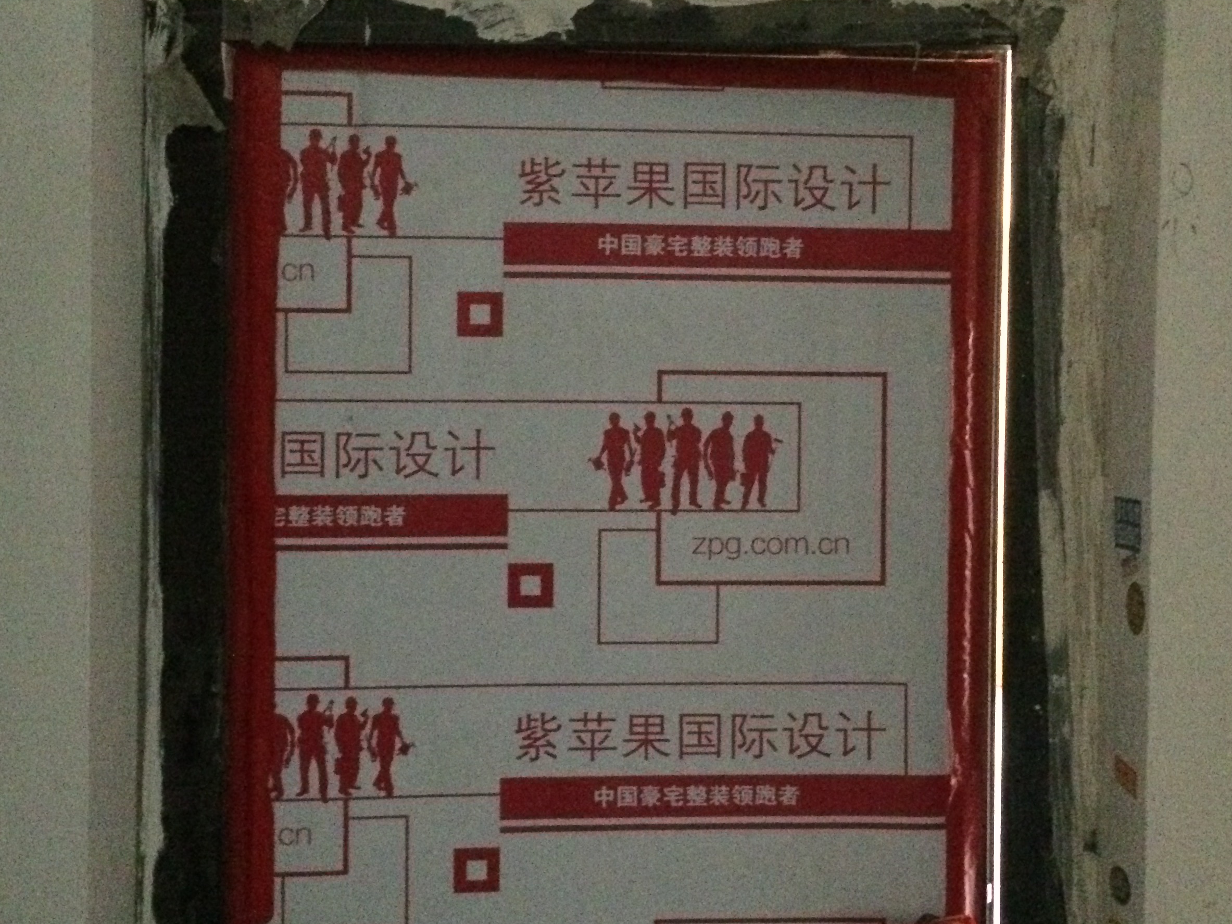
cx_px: 608
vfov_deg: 36.0
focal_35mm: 40
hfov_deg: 46.8
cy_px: 447
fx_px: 1424
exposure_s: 1/15
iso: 1000
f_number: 2.2
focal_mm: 4.15
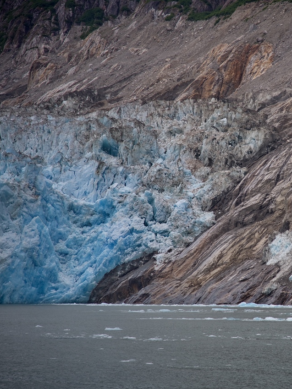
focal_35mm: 174
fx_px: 1957
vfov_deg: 11.4
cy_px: 195
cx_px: 262
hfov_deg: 8.5
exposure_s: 1/250
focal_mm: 120
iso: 160
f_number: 4
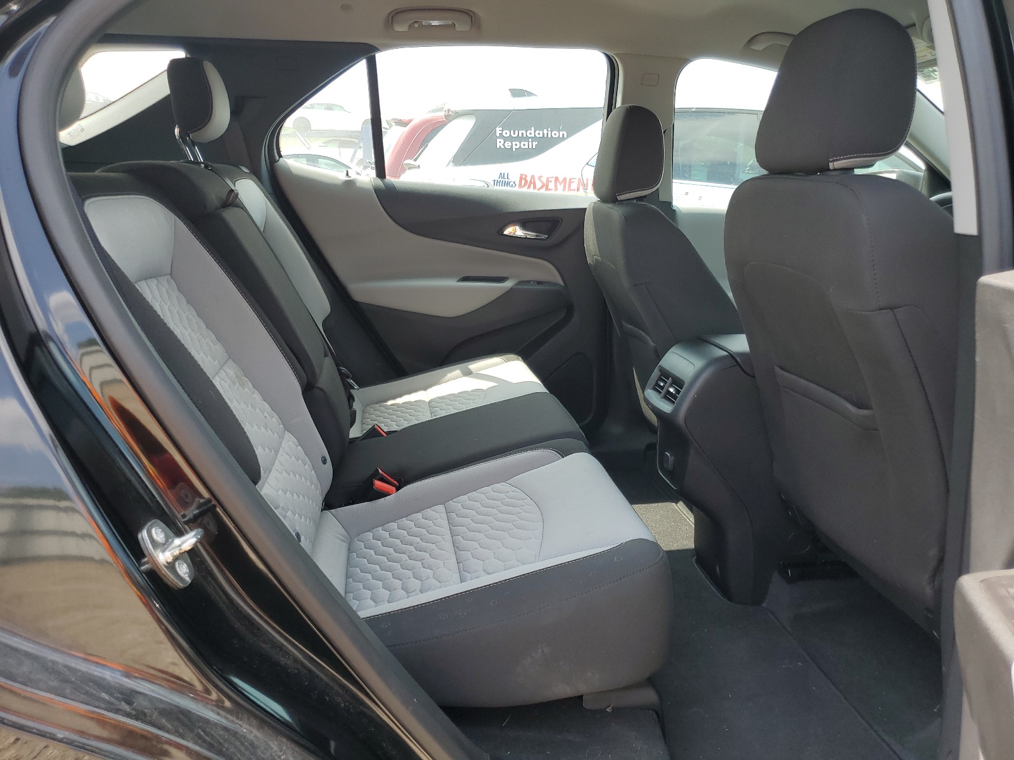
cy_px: 380
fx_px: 762
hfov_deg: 67.3
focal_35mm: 26
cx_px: 507
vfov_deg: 53.1
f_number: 1.5
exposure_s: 1/526
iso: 50
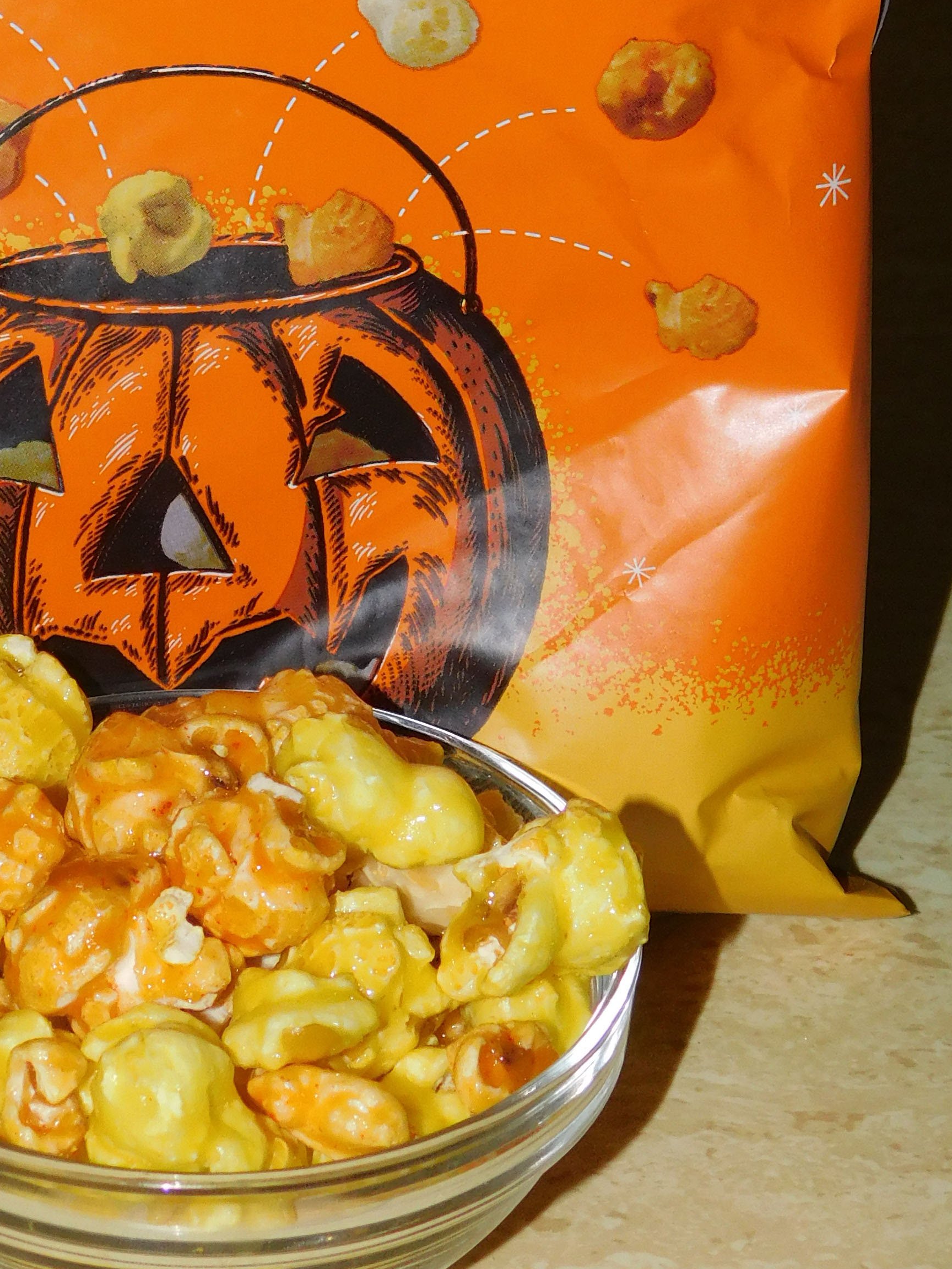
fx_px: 4840
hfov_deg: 11.2
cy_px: 69
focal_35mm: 132
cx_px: 290
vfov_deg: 14.7
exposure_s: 1/30
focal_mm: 11.7
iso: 200
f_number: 4.2
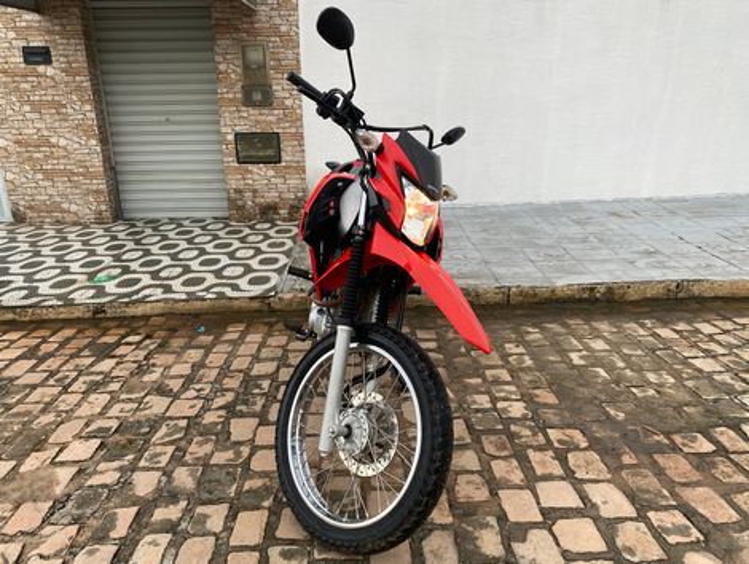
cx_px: 374
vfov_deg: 53.2
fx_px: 563
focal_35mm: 26
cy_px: 282
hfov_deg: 67.2
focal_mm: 4.25
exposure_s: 1/153
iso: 64
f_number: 1.8
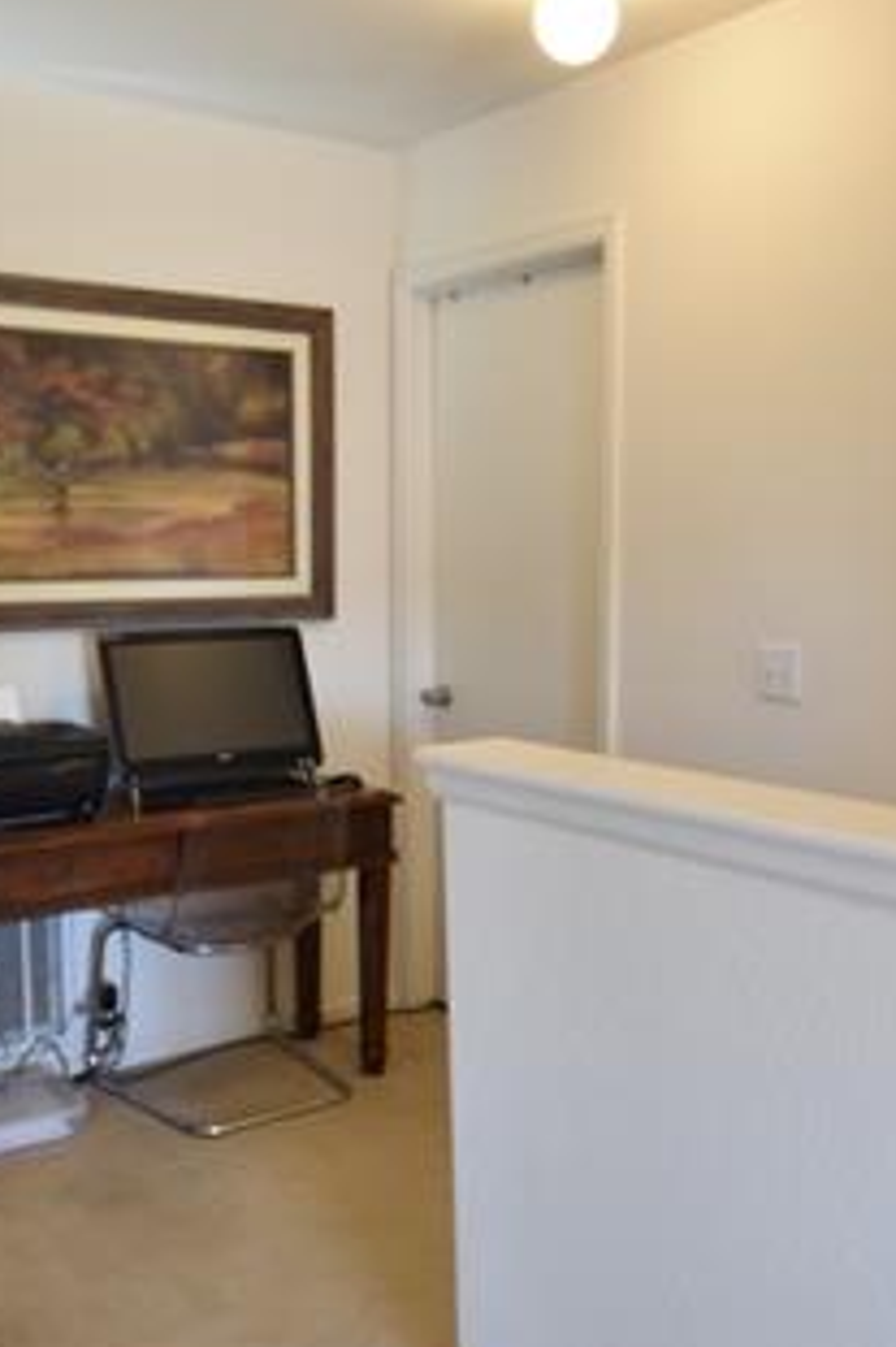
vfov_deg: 51.9
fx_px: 1383
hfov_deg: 35.9
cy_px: 719
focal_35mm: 37
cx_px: 452
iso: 100
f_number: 3.5
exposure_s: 1/13
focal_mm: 10
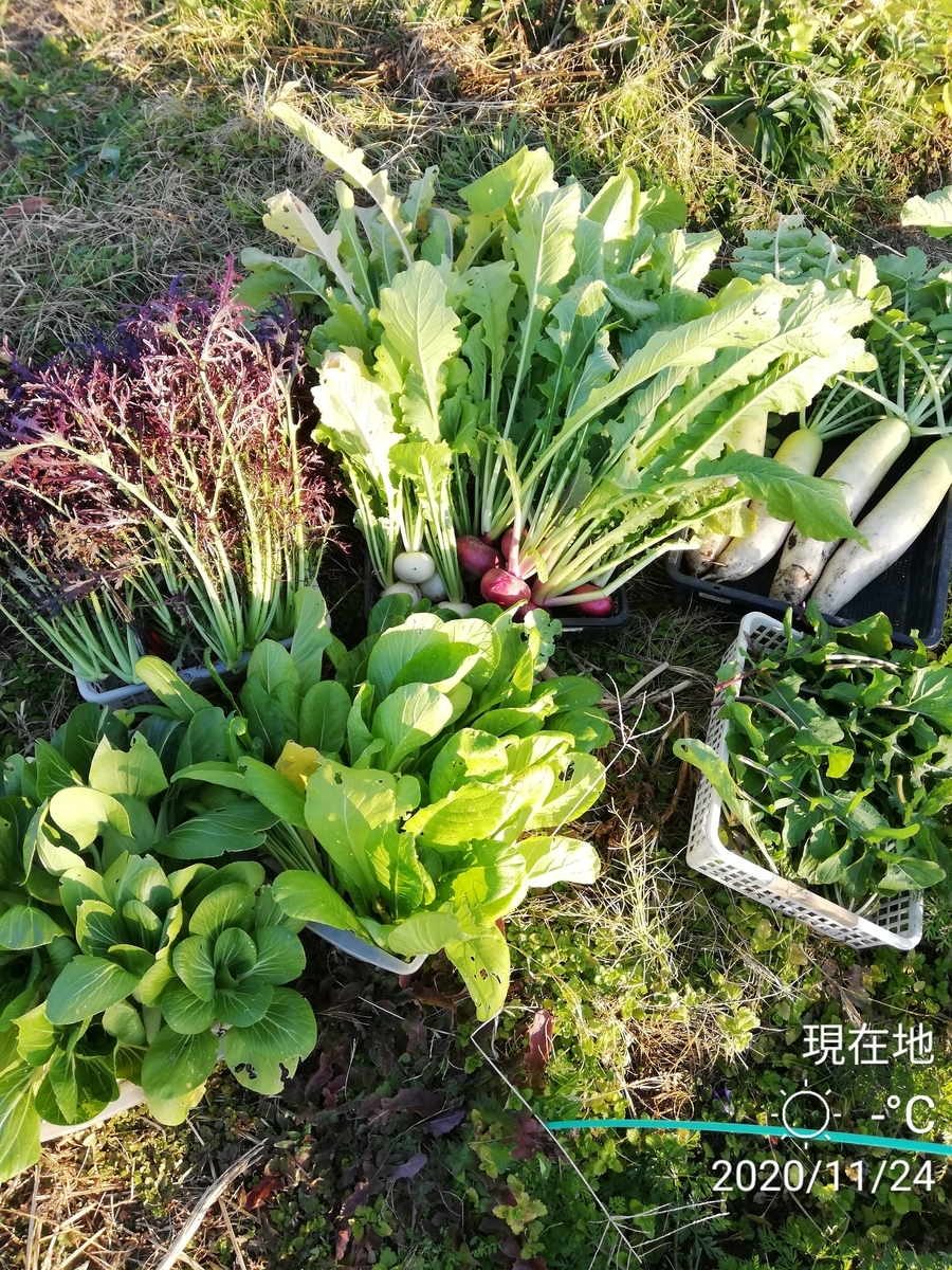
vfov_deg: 67.3
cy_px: 635
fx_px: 953
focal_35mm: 26
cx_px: 476
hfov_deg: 53.1
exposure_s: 1/119
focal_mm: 3.81
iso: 50
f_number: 2.2
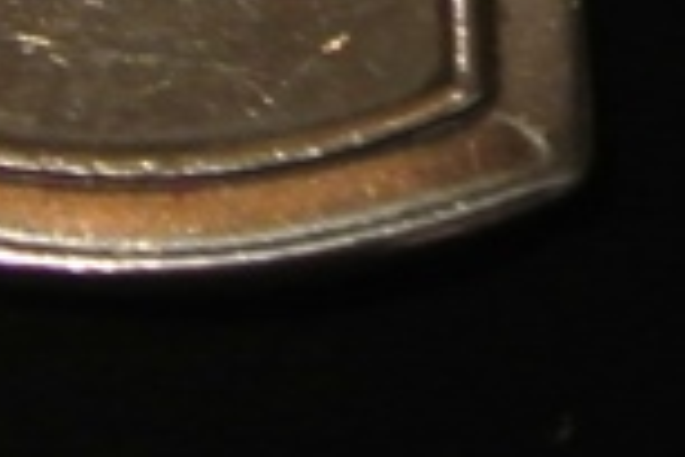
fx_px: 4852
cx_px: 1101
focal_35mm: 255
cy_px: -943
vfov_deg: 5.1
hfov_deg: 7.9
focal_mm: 14.5
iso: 800
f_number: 4
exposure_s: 1/60
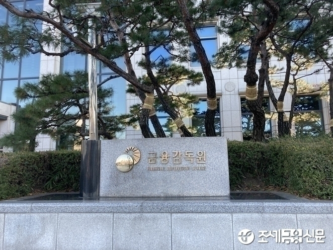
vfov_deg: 49.8
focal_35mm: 28
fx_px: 269
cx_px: 166
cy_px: 125
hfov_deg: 63.4
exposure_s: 1/122
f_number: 1.8
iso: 25
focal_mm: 3.99
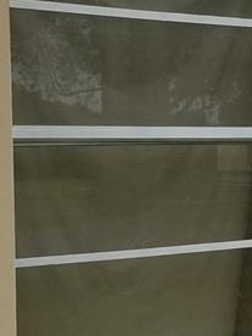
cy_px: 250
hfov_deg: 13.1
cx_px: 158
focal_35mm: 113
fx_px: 1097
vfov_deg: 17.3
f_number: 1.7
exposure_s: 1/2080
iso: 50
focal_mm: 4.2
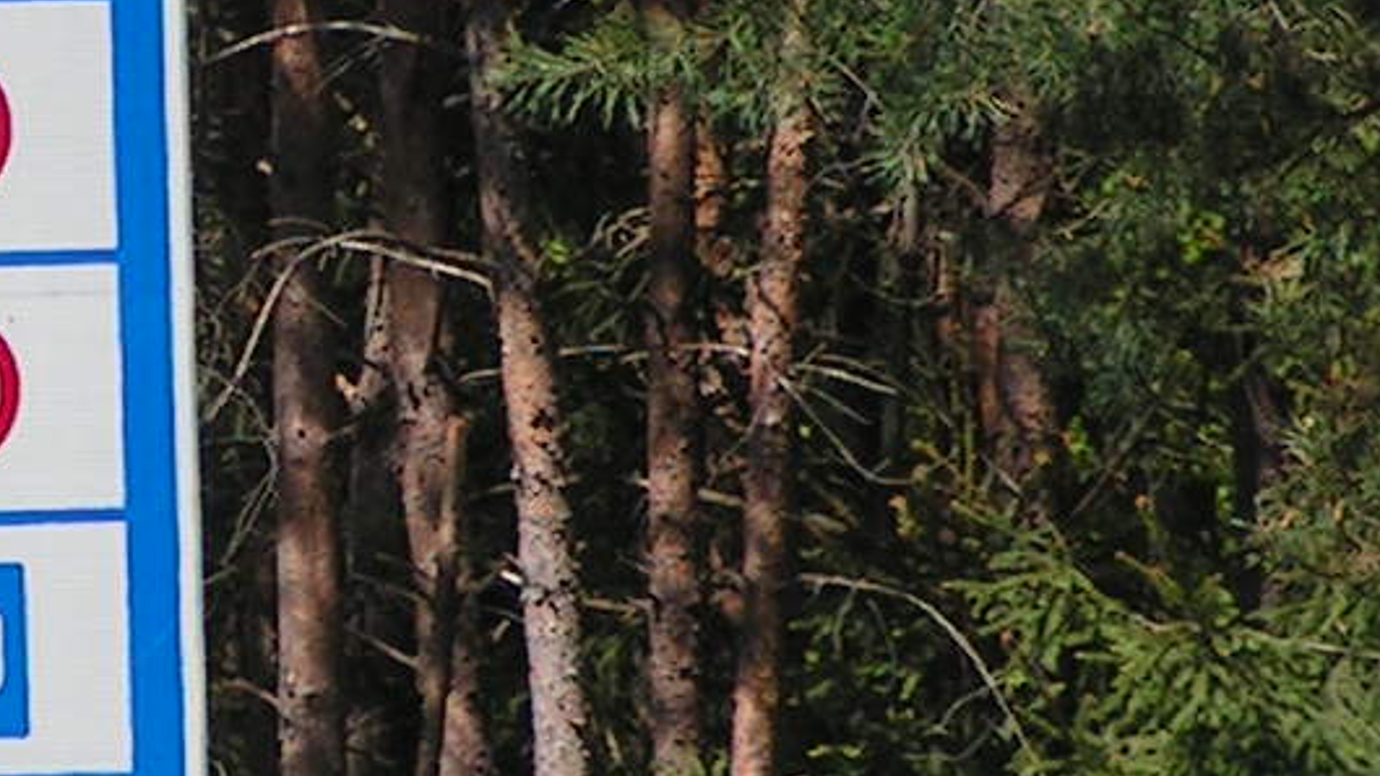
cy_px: 427
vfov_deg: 1.6
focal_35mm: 775
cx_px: -198
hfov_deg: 2.8
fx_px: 28356
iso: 64
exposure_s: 1/800
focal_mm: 30.8
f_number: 3.4
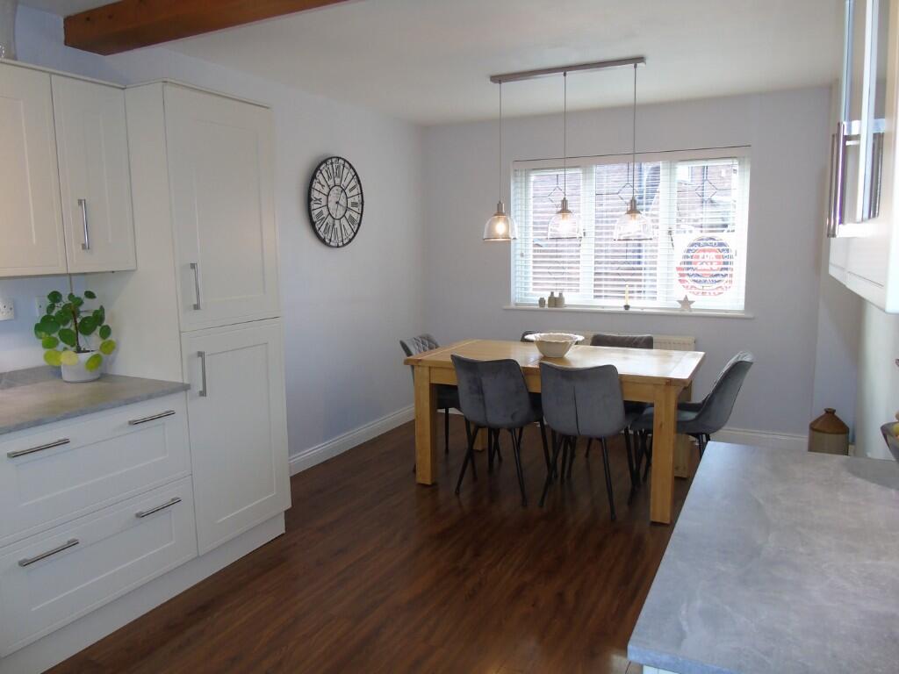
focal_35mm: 25
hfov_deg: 69.4
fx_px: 649
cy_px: 337
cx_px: 450
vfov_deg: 54.9
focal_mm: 4.4
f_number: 3.4
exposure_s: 1/30
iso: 160
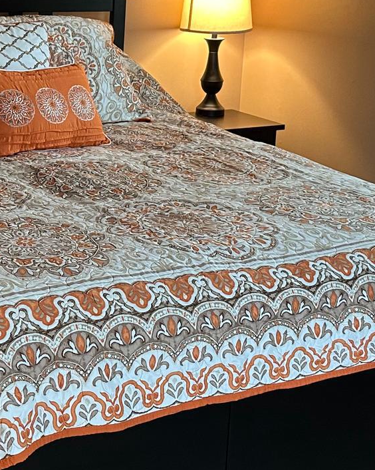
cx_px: 61
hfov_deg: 22.1
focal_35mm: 68
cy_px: 142
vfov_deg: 27.7
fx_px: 944
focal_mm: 6.86
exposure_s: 1/60
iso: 400
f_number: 1.78
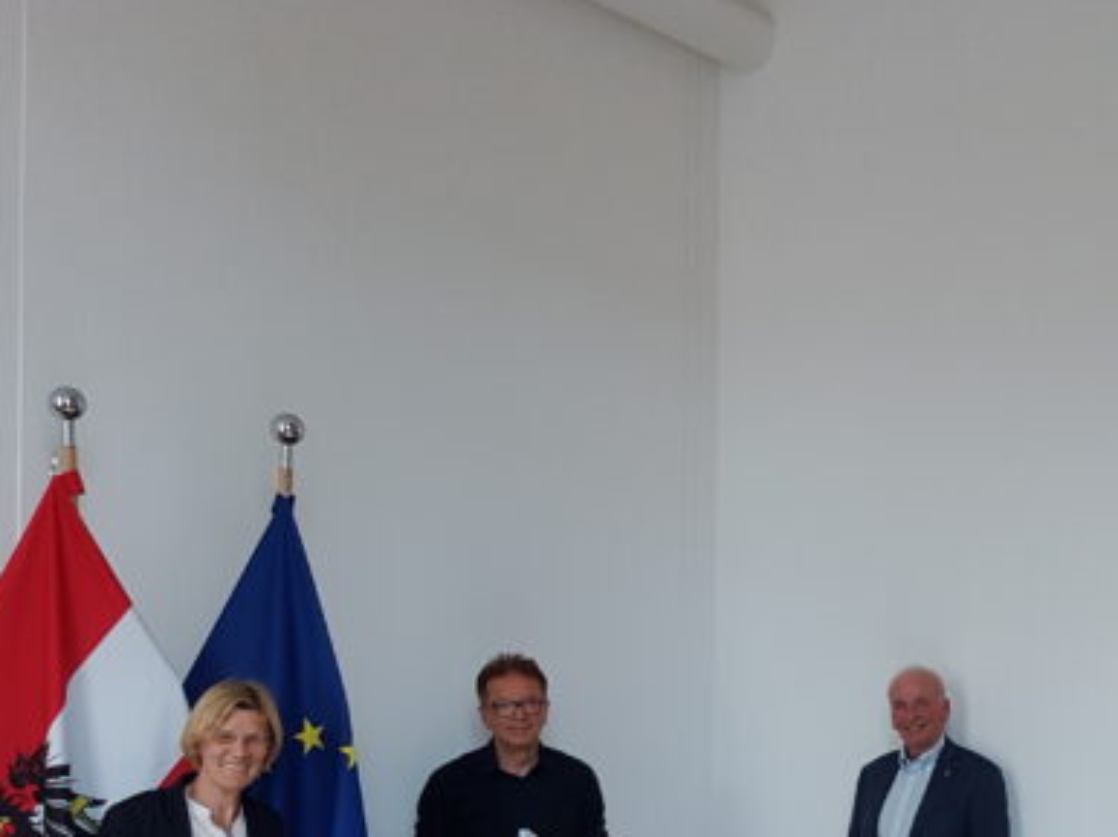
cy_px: 762
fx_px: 1549
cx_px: 828
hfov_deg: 38.7
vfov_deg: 29.0
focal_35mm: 48
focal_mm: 4.2
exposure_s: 1/50
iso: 160
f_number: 1.7
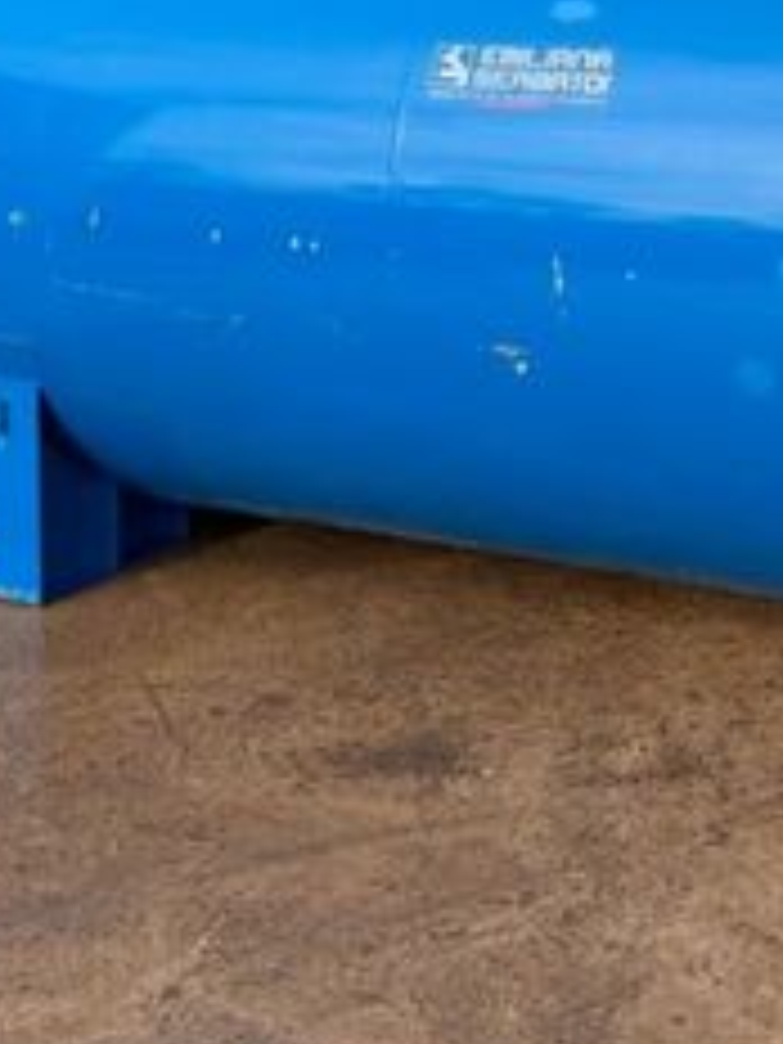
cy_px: 104
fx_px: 1870
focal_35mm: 62
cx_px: 711
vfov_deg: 29.9
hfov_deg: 23.0
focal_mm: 6.76
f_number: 1.78
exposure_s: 1/1727
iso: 80
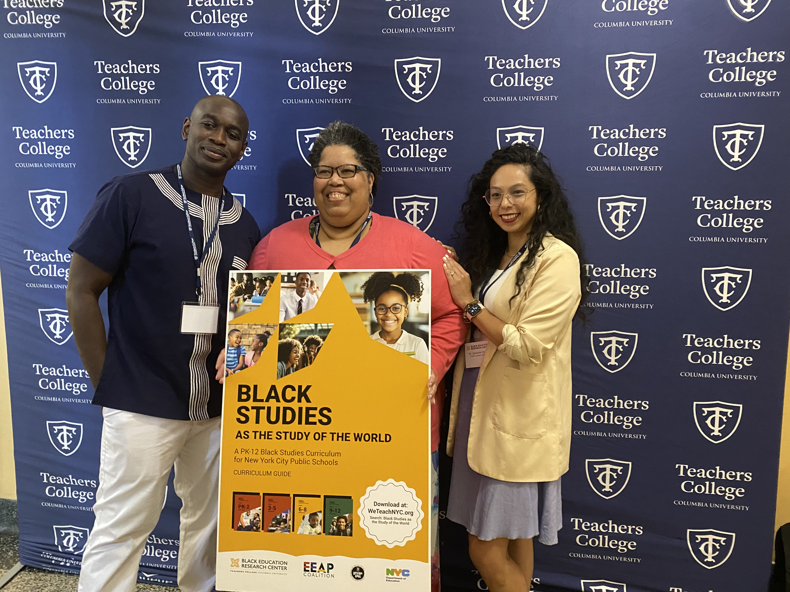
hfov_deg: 67.3
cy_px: 296
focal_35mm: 26
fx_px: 593
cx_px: 395
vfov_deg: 53.1
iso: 500
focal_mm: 4.25
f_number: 1.8
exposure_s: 1/30
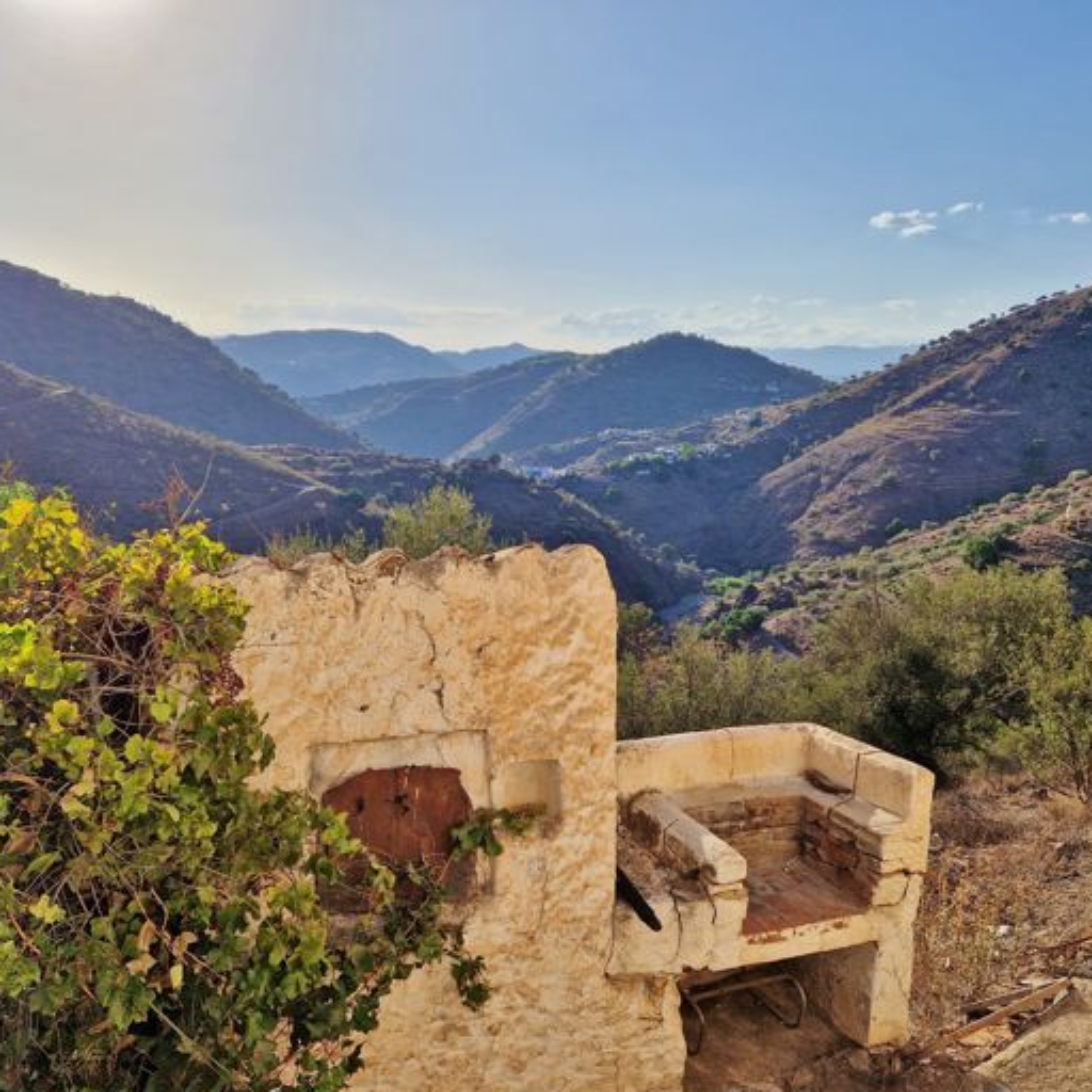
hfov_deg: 57.2
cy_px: 546
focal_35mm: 28
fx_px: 999
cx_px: 494
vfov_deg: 57.3
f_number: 1.8
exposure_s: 1/3376
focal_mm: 5.4
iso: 50
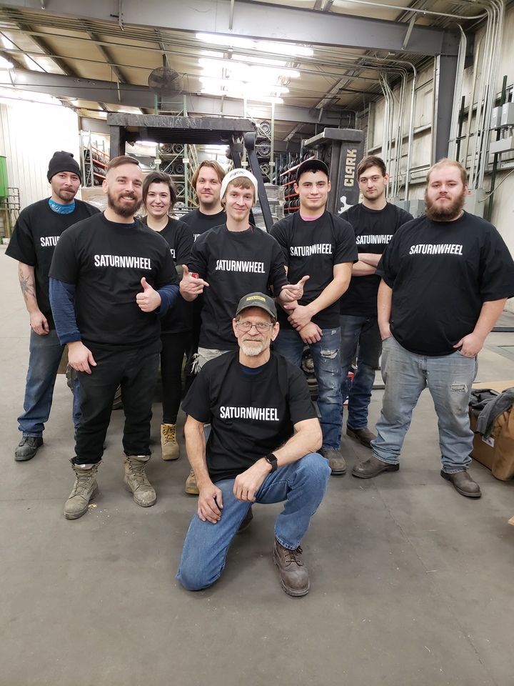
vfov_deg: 67.3
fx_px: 515
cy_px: 343
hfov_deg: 53.1
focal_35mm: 26
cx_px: 257
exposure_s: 1/40
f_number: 1.5
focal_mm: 4.3
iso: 320
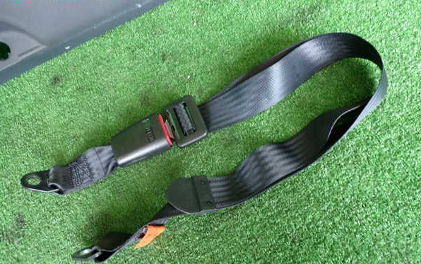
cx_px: 210
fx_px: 367
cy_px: 145
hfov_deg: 59.6
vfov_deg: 39.4
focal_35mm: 32
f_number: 2.3
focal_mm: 5.4
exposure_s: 1/40
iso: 200
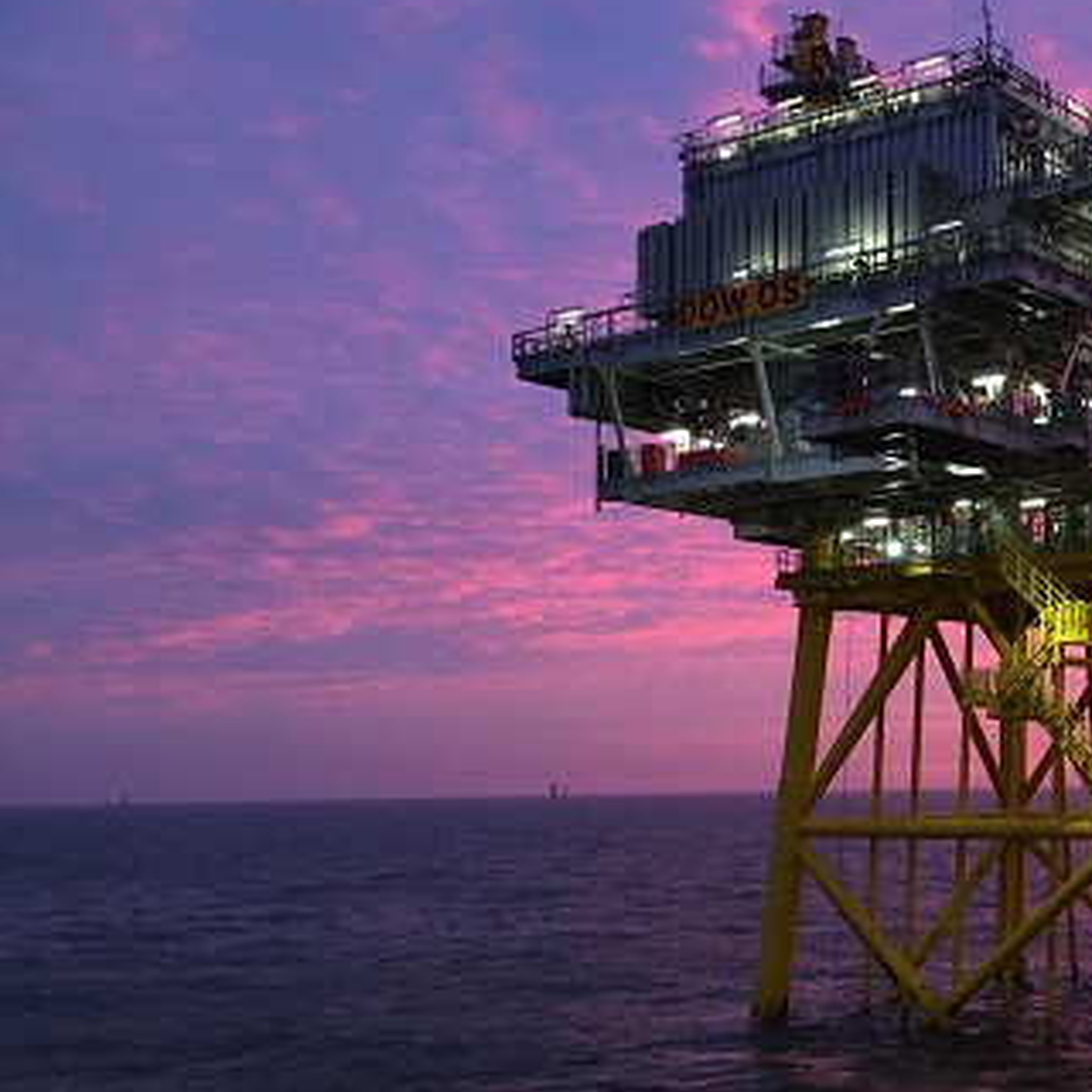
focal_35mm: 48
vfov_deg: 35.3
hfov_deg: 33.2
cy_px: 611
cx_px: 1020
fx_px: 1713
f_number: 2.2
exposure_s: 1/33
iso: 125
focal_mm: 4.15
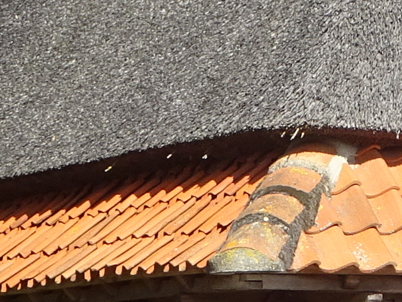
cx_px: 457
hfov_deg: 6.8
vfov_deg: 5.1
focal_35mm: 291
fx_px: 3379
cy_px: 87
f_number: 4.5
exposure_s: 1/400
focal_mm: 8.18
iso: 80
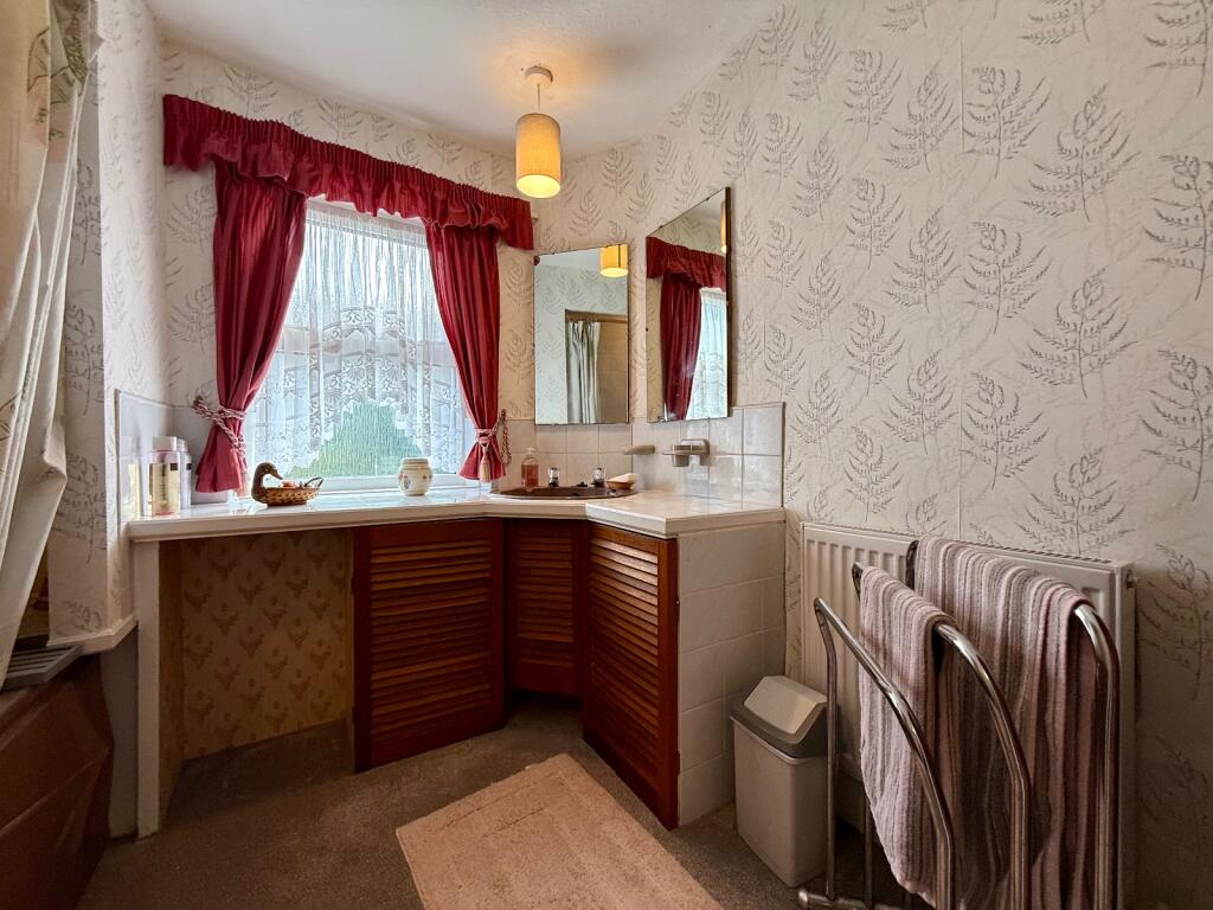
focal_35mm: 14
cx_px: 606
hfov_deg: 102.1
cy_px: 455
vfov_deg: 85.7
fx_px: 491
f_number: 2.2
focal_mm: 2.22
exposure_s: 1/100
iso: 125
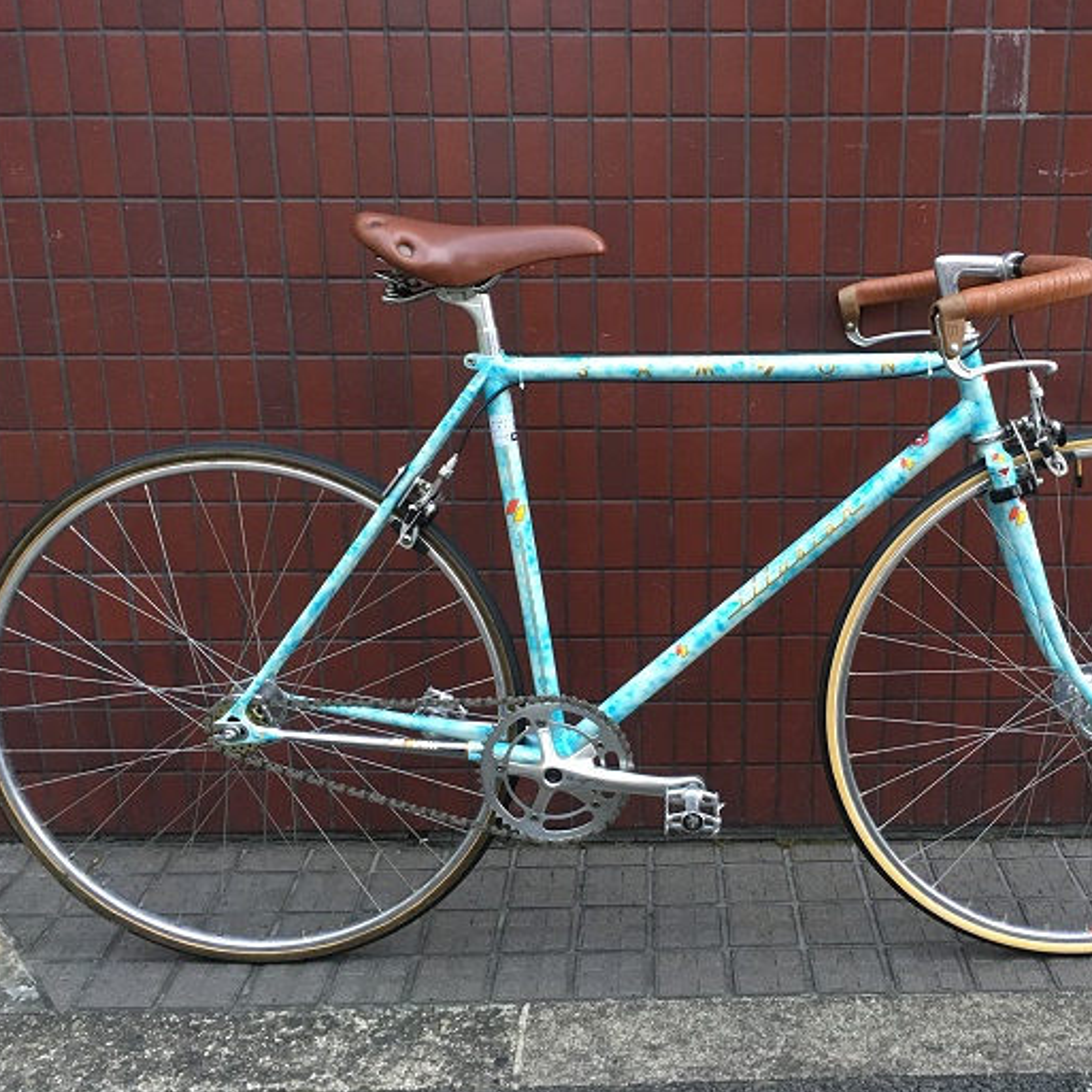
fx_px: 1249
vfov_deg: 47.2
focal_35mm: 35
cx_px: 685
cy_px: 548
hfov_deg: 46.8
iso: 125
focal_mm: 4.15
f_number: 2.2
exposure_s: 1/30
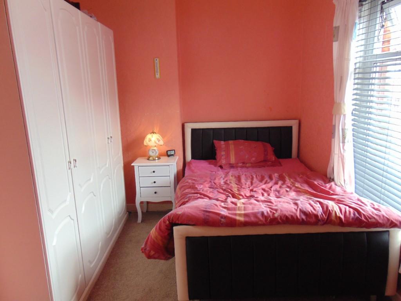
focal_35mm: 25
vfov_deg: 54.9
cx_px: 200
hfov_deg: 69.4
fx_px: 290
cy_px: 150
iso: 160
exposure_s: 1/30
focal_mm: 4.5
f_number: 3
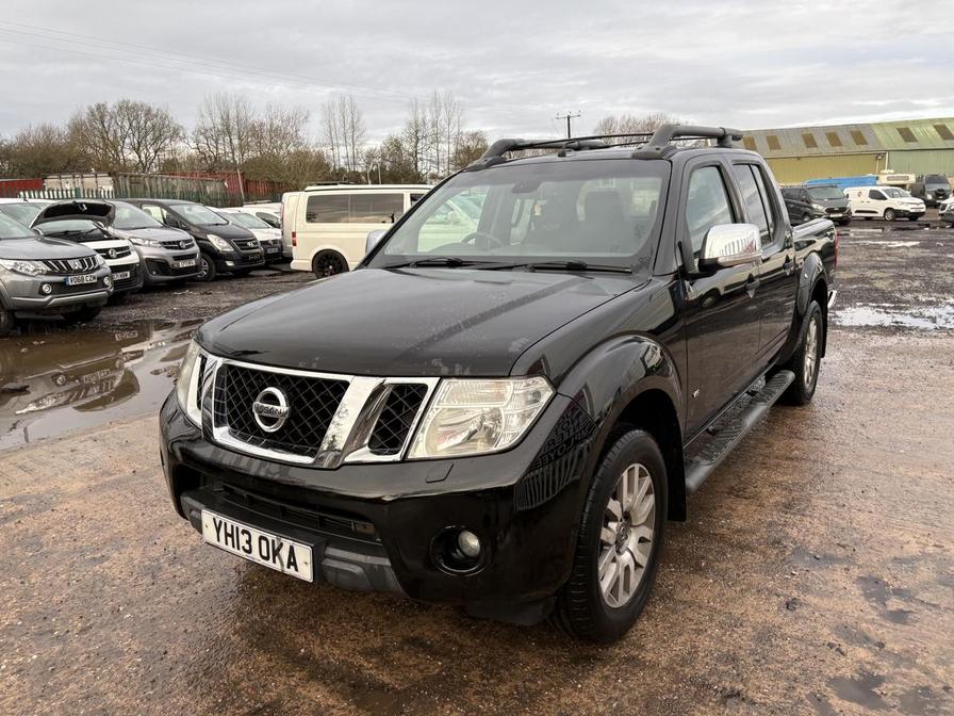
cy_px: 358
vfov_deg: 53.1
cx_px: 477
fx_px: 717
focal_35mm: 26
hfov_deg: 67.3
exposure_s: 1/211
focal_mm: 5.96
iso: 40
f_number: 1.6
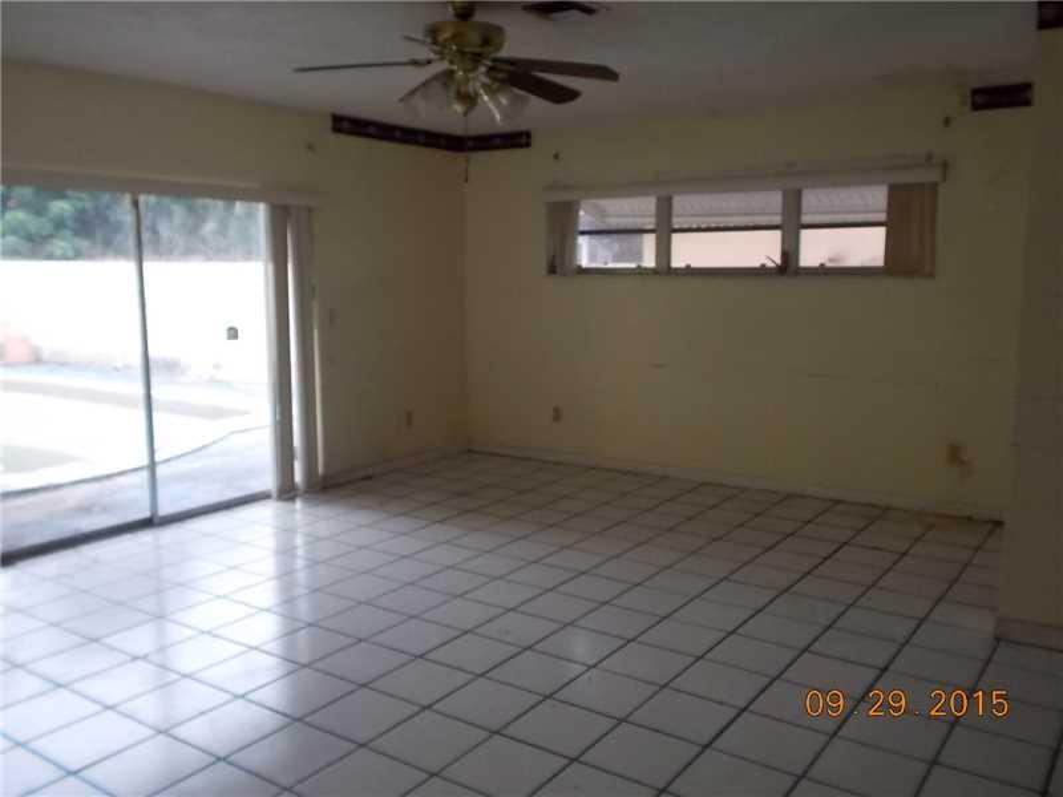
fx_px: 891
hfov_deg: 61.7
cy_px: 398
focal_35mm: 29
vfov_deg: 48.2
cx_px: 532
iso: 200
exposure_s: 1/250
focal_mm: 4.1
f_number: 3.3
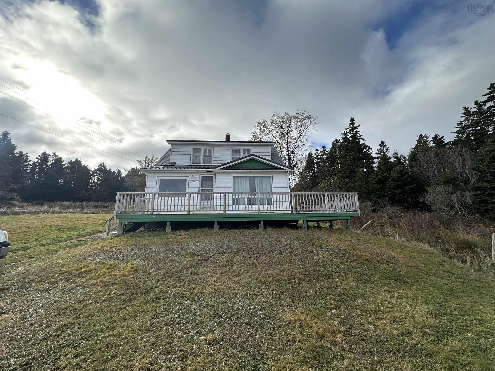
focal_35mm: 14
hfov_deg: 102.1
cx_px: 248
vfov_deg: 85.7
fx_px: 200
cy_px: 186
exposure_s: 1/1949
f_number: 2.2
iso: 50
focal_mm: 2.22
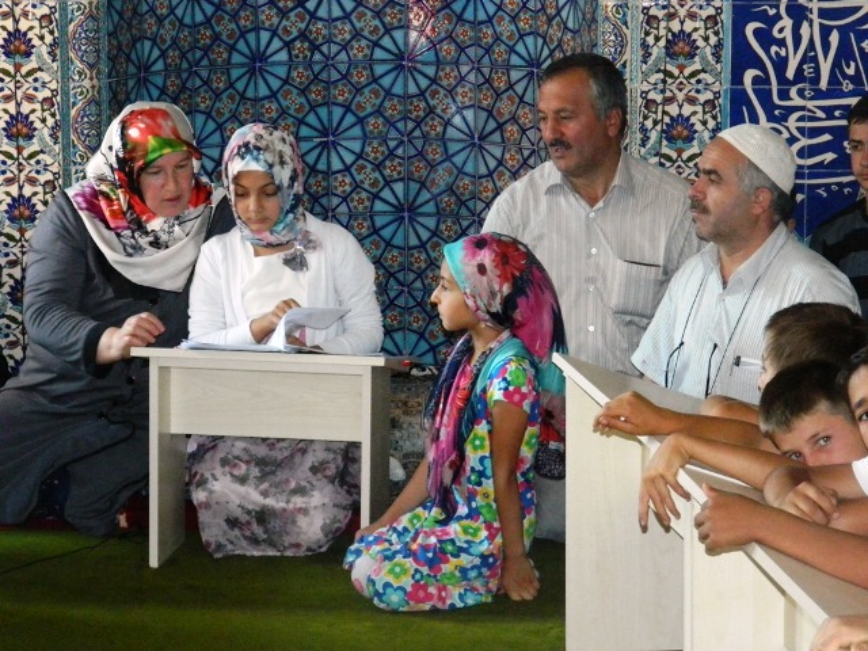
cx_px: 434
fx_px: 3235
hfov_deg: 15.3
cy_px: 326
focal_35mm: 129
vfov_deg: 11.5
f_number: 4.7
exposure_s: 1/60
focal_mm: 23.2
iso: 800
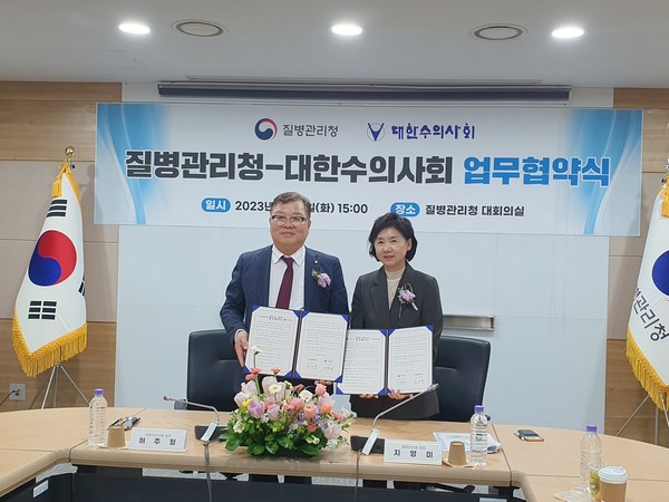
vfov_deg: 53.1
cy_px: 251
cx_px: 334
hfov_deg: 67.3
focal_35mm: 26
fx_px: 502
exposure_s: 1/120
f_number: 2.4
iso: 125
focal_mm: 4.32
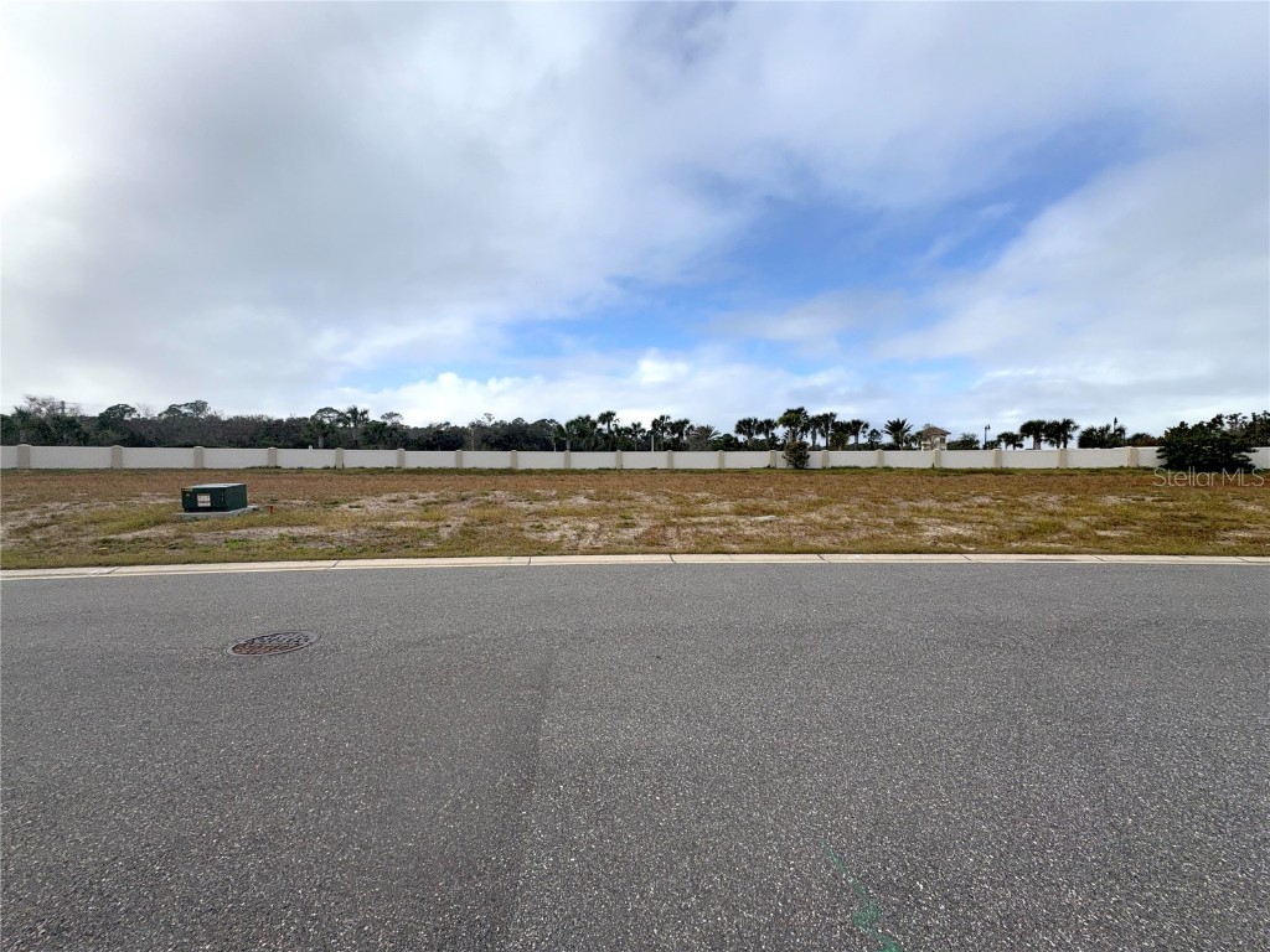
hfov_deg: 102.1
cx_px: 635
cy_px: 476
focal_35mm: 14
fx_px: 514
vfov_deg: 85.7
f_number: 2.2
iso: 50
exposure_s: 1/2083
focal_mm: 2.22
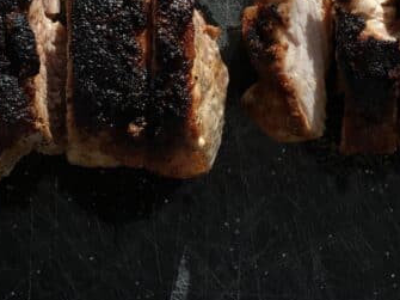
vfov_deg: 22.2
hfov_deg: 29.8
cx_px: 201
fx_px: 751
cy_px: 52
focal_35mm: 65
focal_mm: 4.15
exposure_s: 1/40
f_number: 2.2
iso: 32
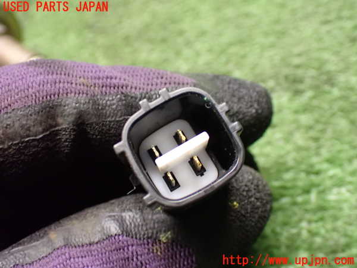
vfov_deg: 32.9
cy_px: 134
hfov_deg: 42.9
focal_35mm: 44
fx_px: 454
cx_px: 178
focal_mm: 7.84
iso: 1250
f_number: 2.9
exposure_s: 1/40
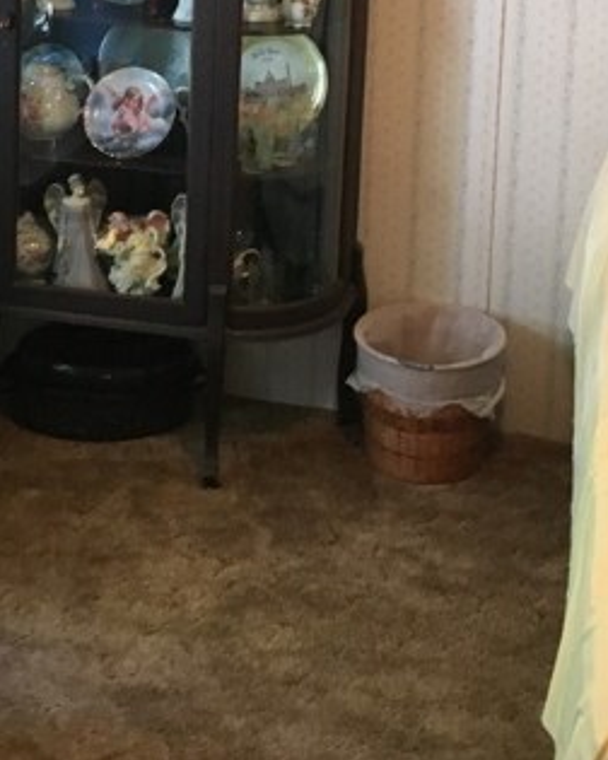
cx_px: 343
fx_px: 1552
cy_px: 17
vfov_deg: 26.2
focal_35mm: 69
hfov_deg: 22.2
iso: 200
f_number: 2.2
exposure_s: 1/15
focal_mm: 4.15
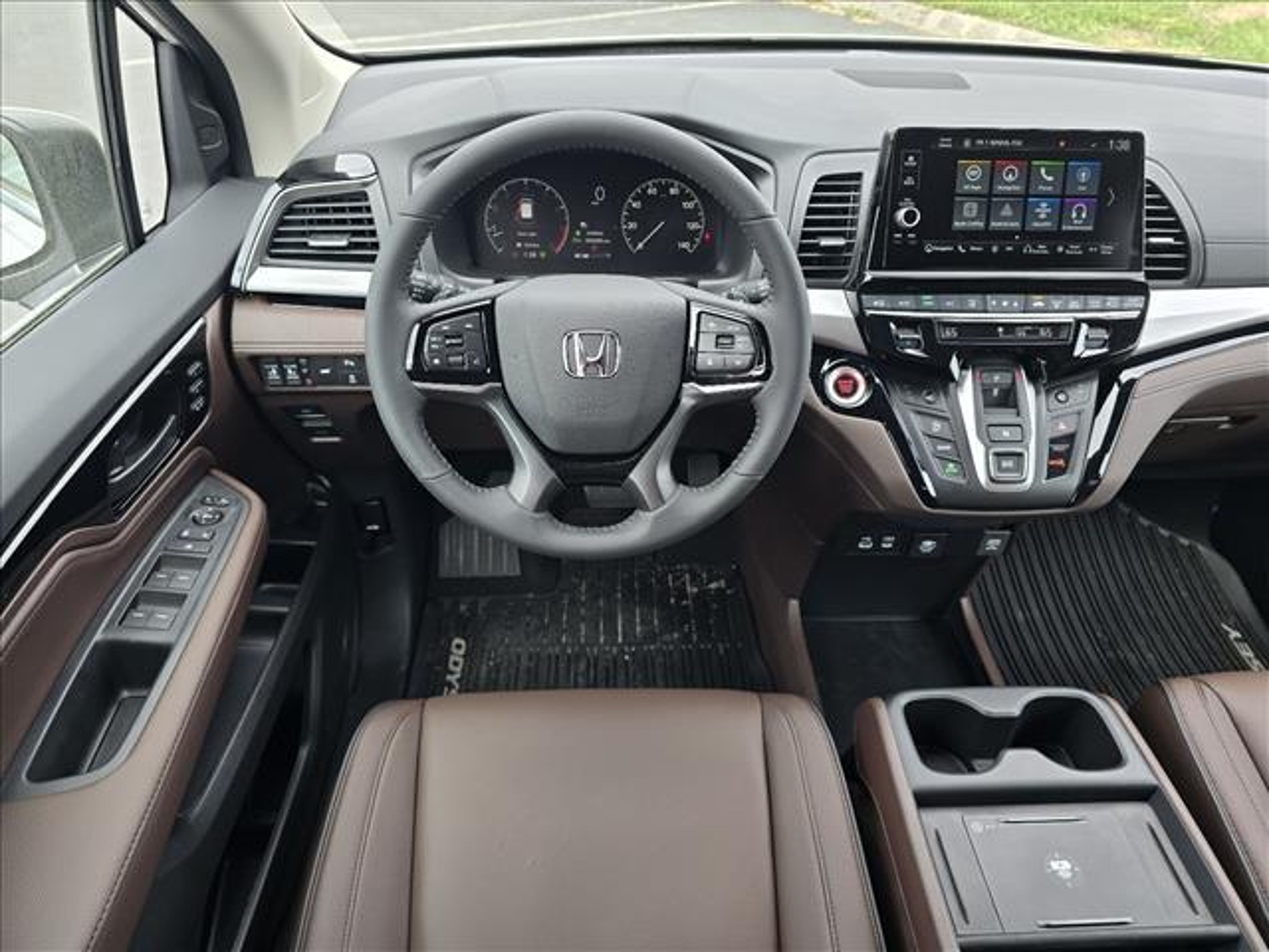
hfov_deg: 73.9
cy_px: 476
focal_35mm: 23
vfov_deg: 58.9
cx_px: 634
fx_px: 843
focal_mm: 6.3
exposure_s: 1/182
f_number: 1.7
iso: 40
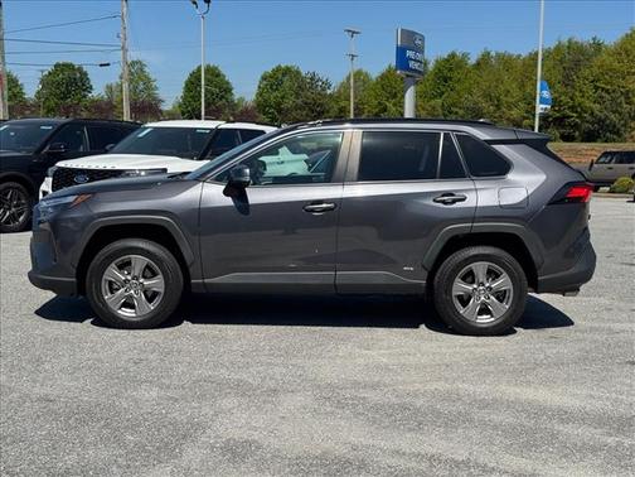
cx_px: 318
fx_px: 881
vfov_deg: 30.3
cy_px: 238
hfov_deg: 39.7
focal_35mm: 48
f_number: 1.78
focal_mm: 6.76
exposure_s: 1/6410
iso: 64
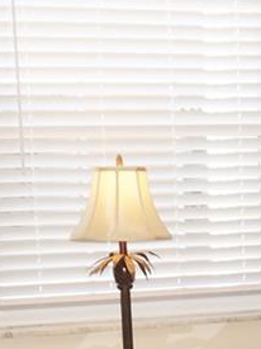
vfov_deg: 14.3
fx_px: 1348
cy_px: 423
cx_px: 460
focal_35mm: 134
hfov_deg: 10.4
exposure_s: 1/160
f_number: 4
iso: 320
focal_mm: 16
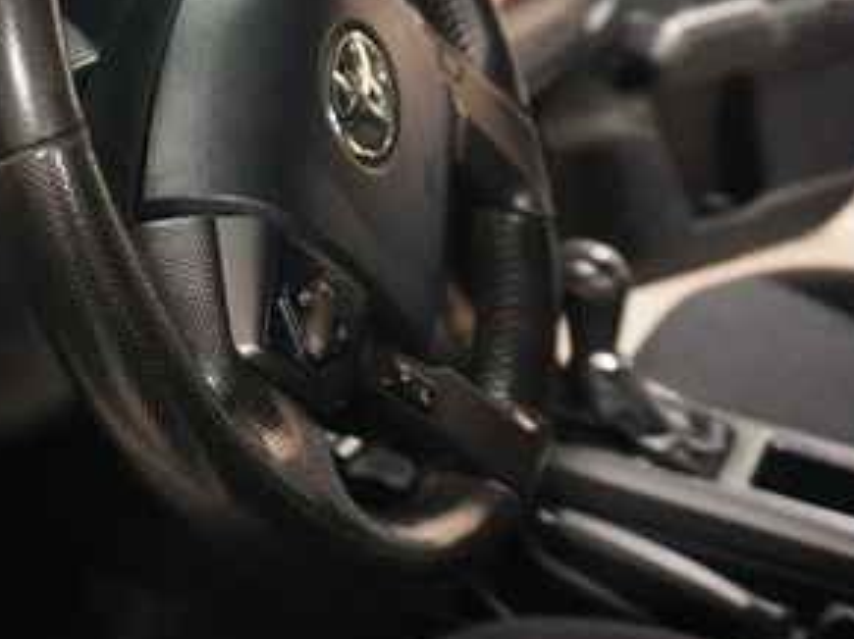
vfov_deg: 28.0
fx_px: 1257
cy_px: 134
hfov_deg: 34.8
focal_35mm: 51
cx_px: 47
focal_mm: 16
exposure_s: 1/60
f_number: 3.5
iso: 6400
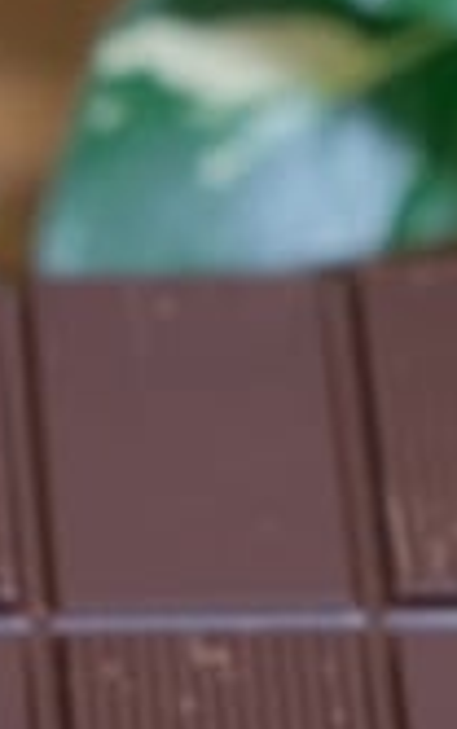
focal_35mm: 567
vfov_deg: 3.7
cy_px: 1023
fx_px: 11279
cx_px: 110
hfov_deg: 2.3
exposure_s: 1/5
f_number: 5
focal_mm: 80
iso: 640
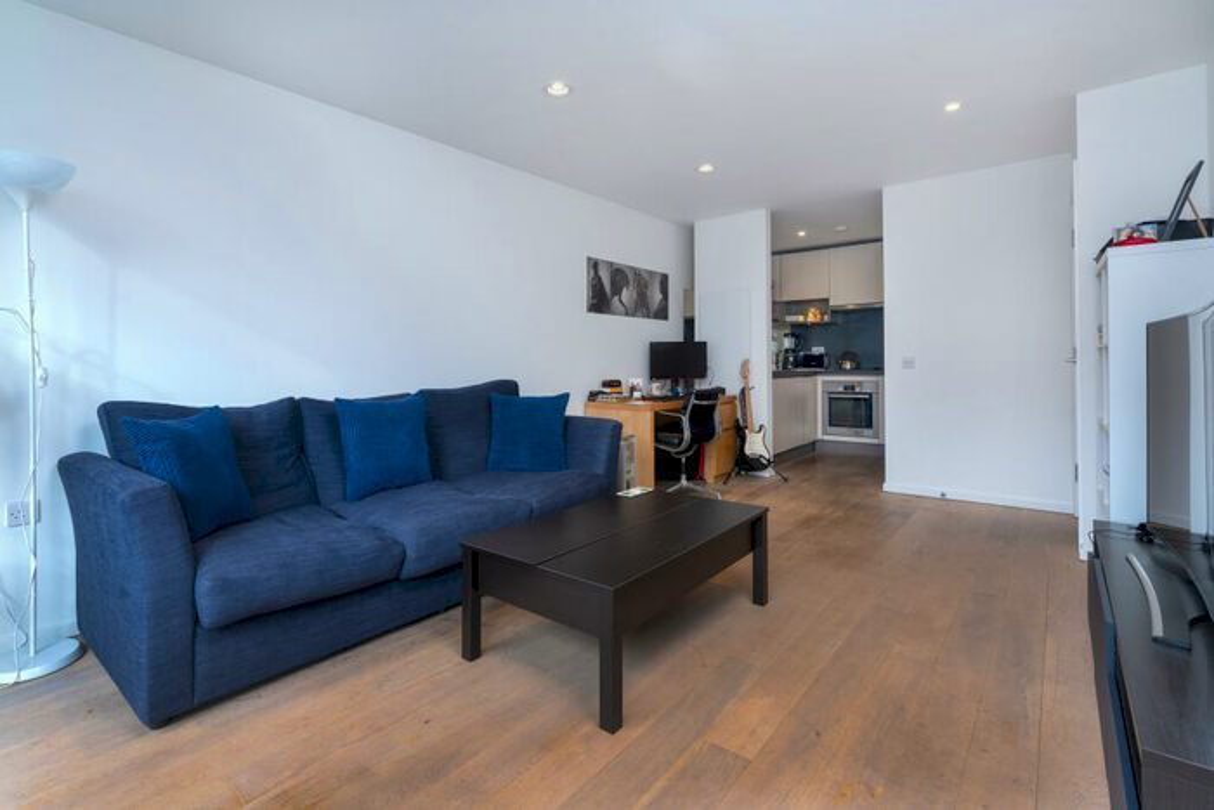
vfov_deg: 73.8
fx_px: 540
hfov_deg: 96.7
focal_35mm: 16
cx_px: 607
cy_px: 405
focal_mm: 16
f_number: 8
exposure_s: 1/8
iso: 100
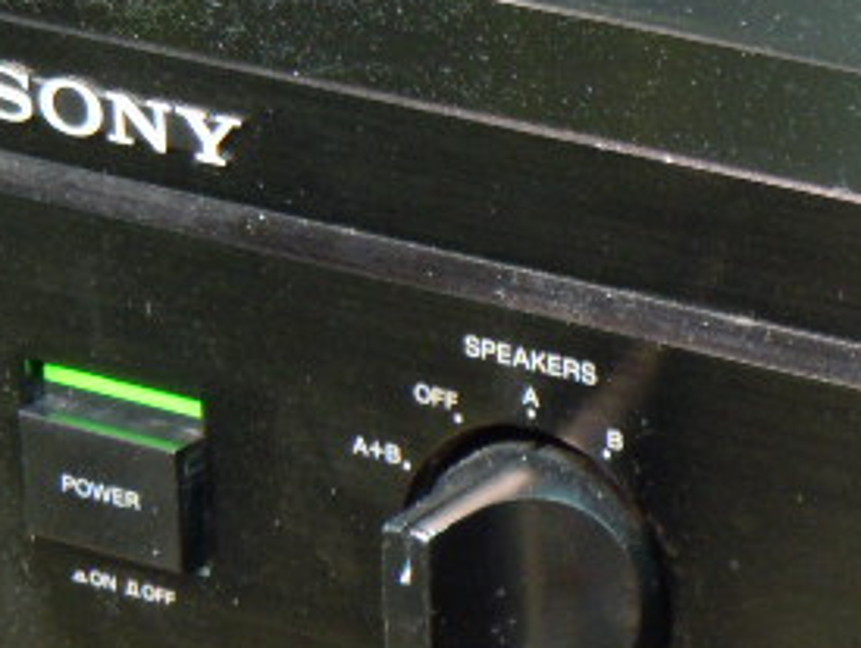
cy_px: 635
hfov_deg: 8.3
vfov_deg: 6.3
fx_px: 5903
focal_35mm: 237
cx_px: 767
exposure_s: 1/2.5
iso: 400
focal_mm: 18.3
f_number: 4.5
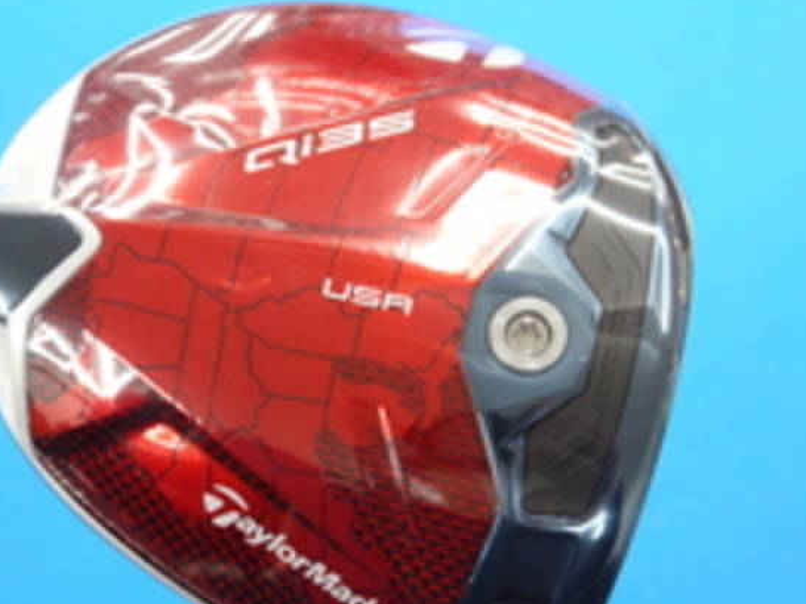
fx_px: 2026
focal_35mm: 87
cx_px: 378
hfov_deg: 22.5
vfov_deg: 17.0
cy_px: 338
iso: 800
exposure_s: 1/80
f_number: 5.4
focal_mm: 37
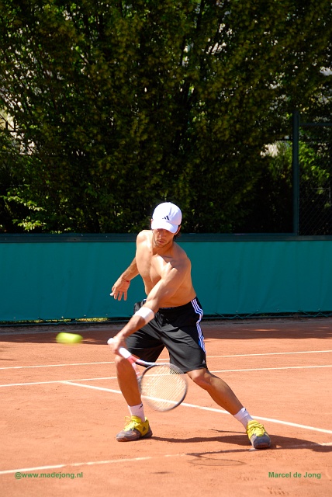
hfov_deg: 9.6
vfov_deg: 14.4
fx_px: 1967
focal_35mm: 142
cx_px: 166
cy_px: 248
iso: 100
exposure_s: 1/180
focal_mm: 95
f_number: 5.6
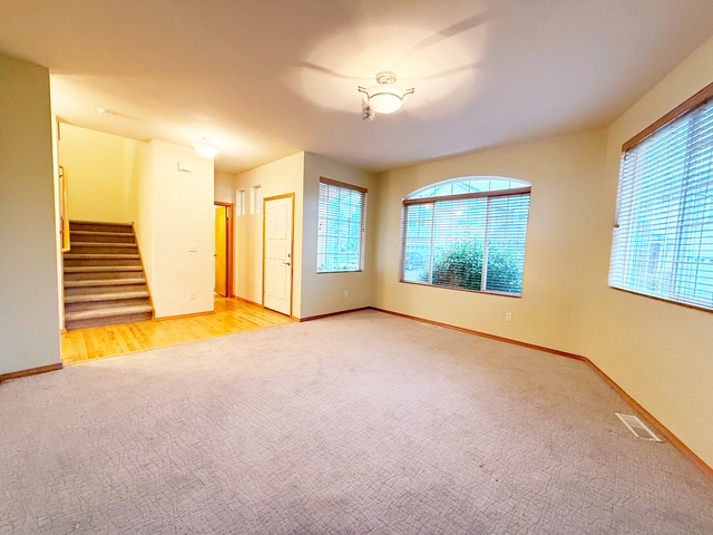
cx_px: 356
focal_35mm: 14
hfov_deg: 102.1
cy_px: 268
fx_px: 288
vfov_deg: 85.7
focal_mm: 2.22
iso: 320
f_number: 2.2
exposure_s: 1/60
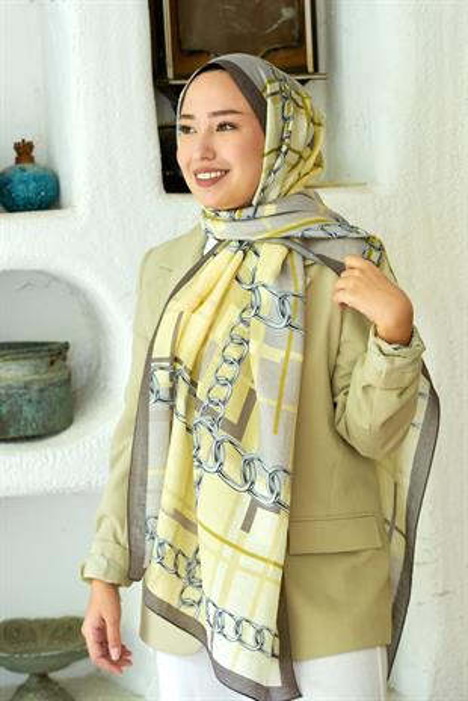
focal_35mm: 90
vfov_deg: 22.6
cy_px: 350
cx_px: 234
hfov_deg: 15.2
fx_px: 1752
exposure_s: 1/125
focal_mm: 90
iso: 800
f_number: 4.5
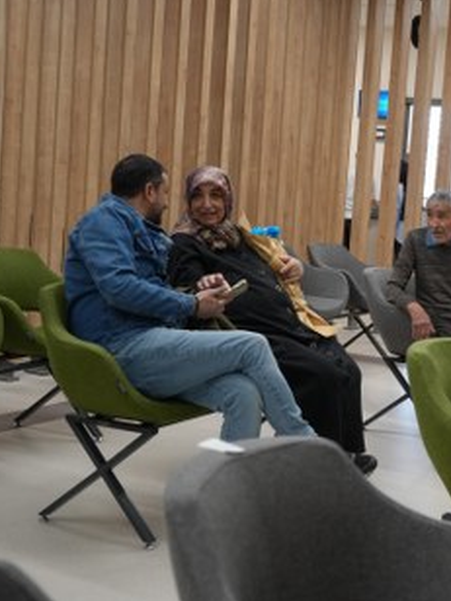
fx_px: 973
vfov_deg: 34.3
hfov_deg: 24.9
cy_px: 296
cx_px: 451
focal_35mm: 56
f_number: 4
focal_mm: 38
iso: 2000
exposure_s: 1/160
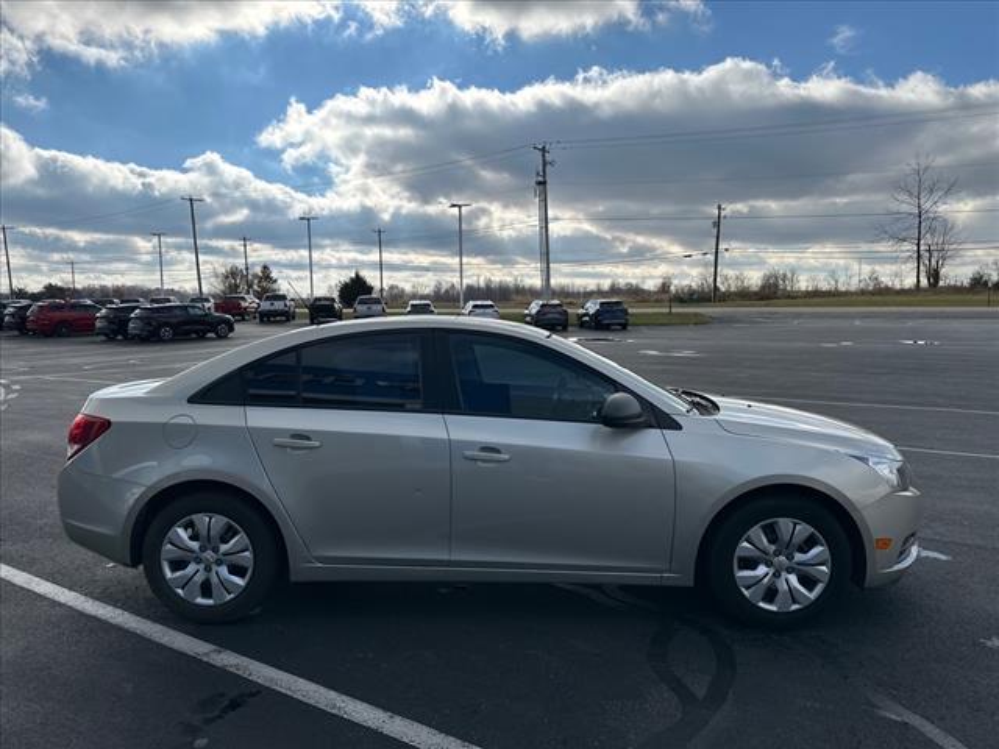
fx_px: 693
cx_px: 500
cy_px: 374
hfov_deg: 71.6
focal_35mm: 24
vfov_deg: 56.8
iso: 80
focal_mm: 6.86
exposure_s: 1/7042
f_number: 1.78
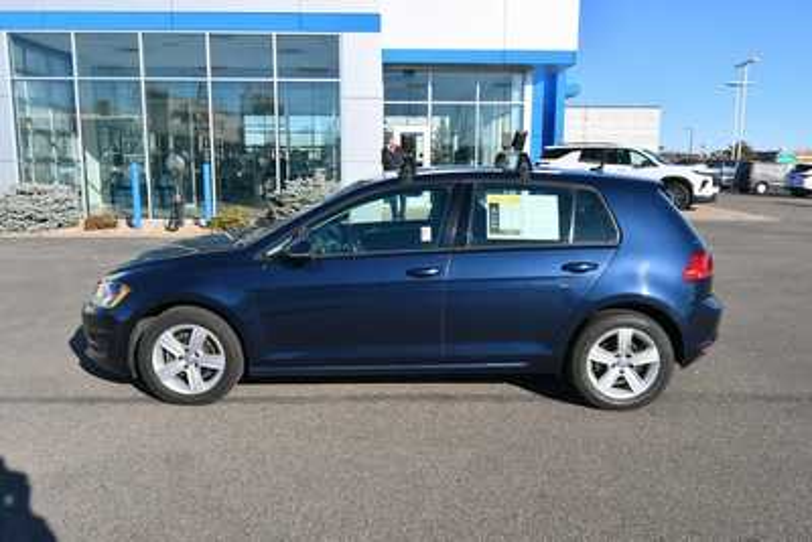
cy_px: 271
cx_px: 406
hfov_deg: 61.9
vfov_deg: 43.6
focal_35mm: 30
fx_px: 677
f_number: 9
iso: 100
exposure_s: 1/320
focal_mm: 20
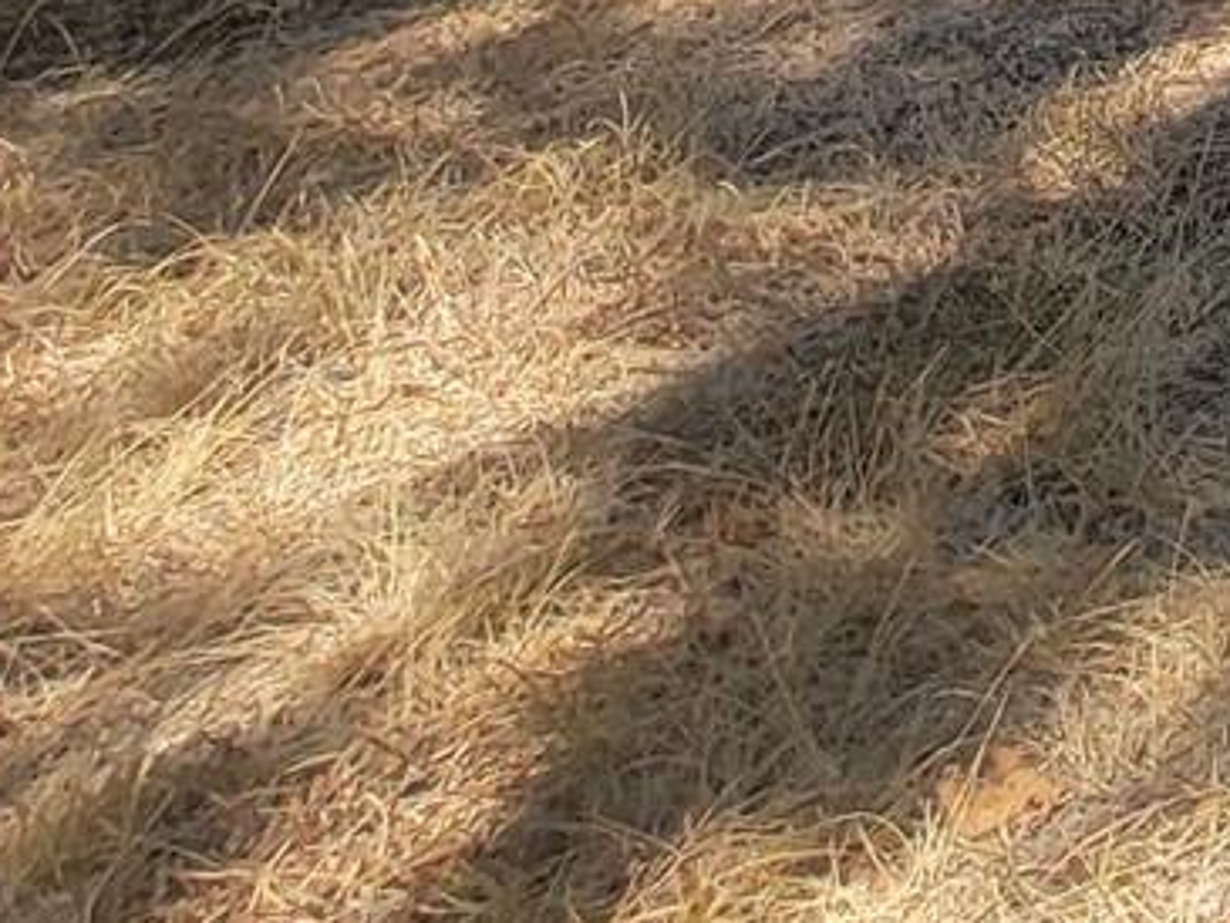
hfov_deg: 18.6
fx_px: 2595
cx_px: 2382
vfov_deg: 14.7
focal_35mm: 73
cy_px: -1162
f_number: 2.2
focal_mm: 2.2
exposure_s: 1/989
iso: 50
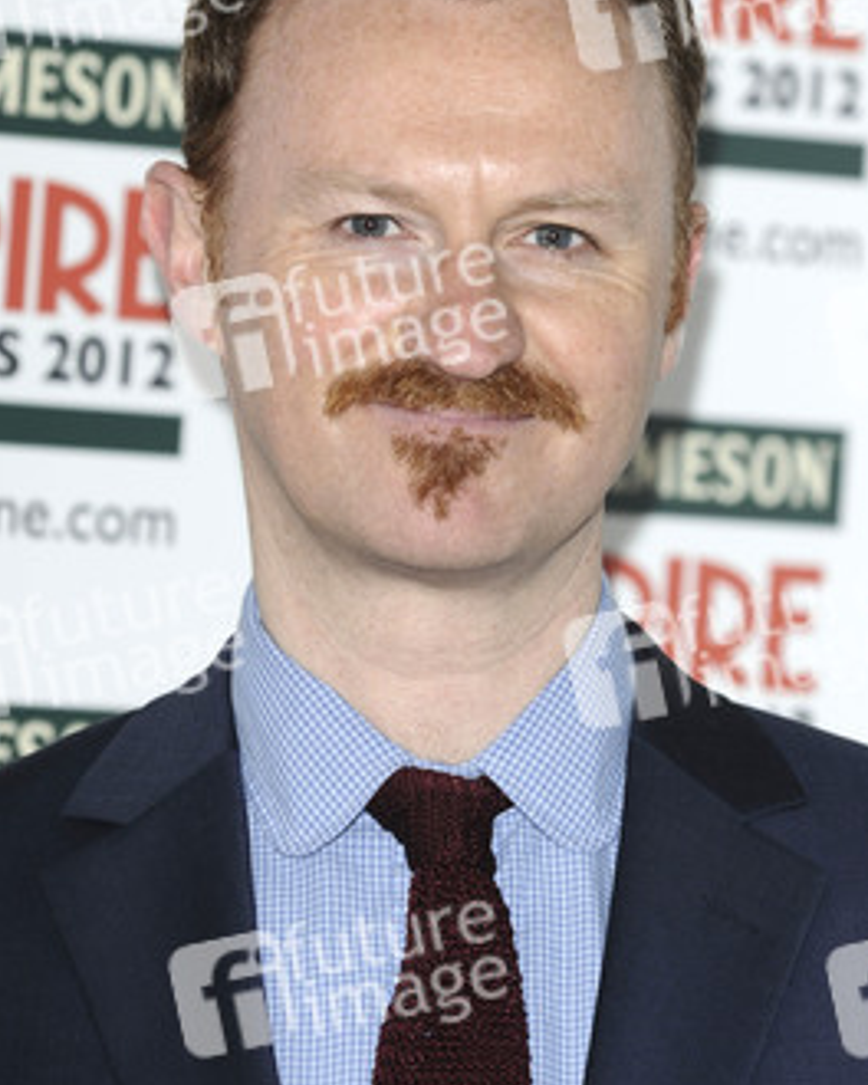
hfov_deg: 5.8
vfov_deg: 7.3
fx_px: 8496
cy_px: 487
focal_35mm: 265
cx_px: 436
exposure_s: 1/200
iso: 200
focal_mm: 155
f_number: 4.5
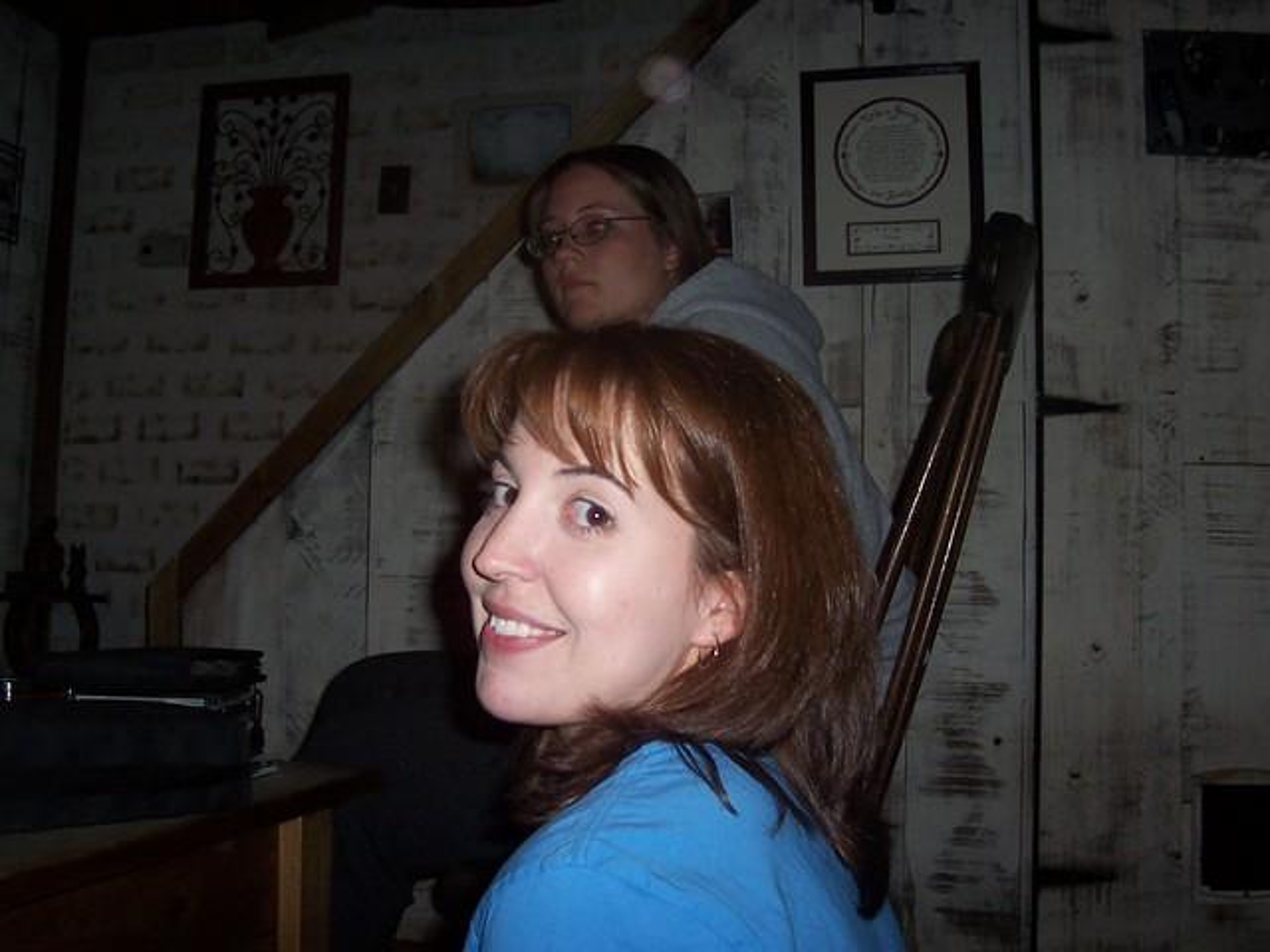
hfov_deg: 50.1
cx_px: 635
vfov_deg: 38.7
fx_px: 1357
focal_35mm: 37
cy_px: 476
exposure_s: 1/60
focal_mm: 5.6
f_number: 2.8
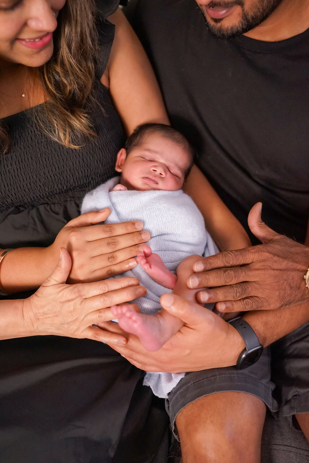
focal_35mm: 35
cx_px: 154
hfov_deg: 37.9
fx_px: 451
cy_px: 232
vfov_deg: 54.4
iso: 3200
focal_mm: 35
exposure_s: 1/800
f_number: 2
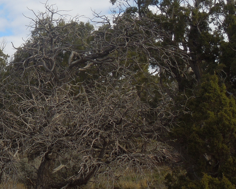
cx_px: -29
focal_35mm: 107
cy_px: 95
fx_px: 747
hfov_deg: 17.3
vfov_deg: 14.4
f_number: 3.8
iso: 100
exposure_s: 1/640
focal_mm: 7
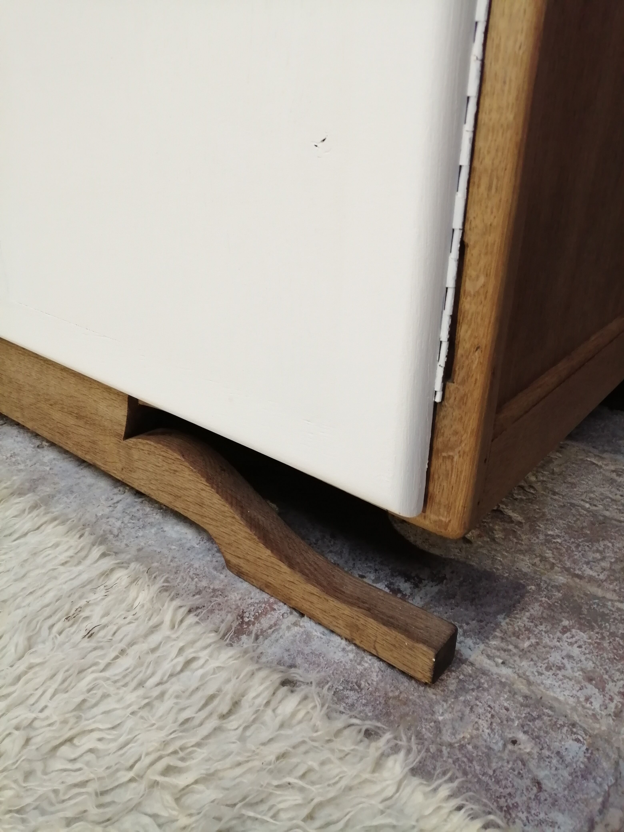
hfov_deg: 53.1
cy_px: 416
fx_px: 625
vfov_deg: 67.3
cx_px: 312
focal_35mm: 26
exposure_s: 1/33.3
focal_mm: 3.62
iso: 200
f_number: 1.8
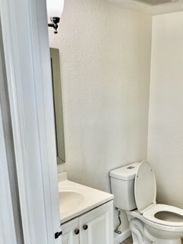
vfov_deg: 47.1
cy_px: 163
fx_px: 275
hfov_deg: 36.4
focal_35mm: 39
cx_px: 125
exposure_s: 1/120
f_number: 1.5
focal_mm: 5.7
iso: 64
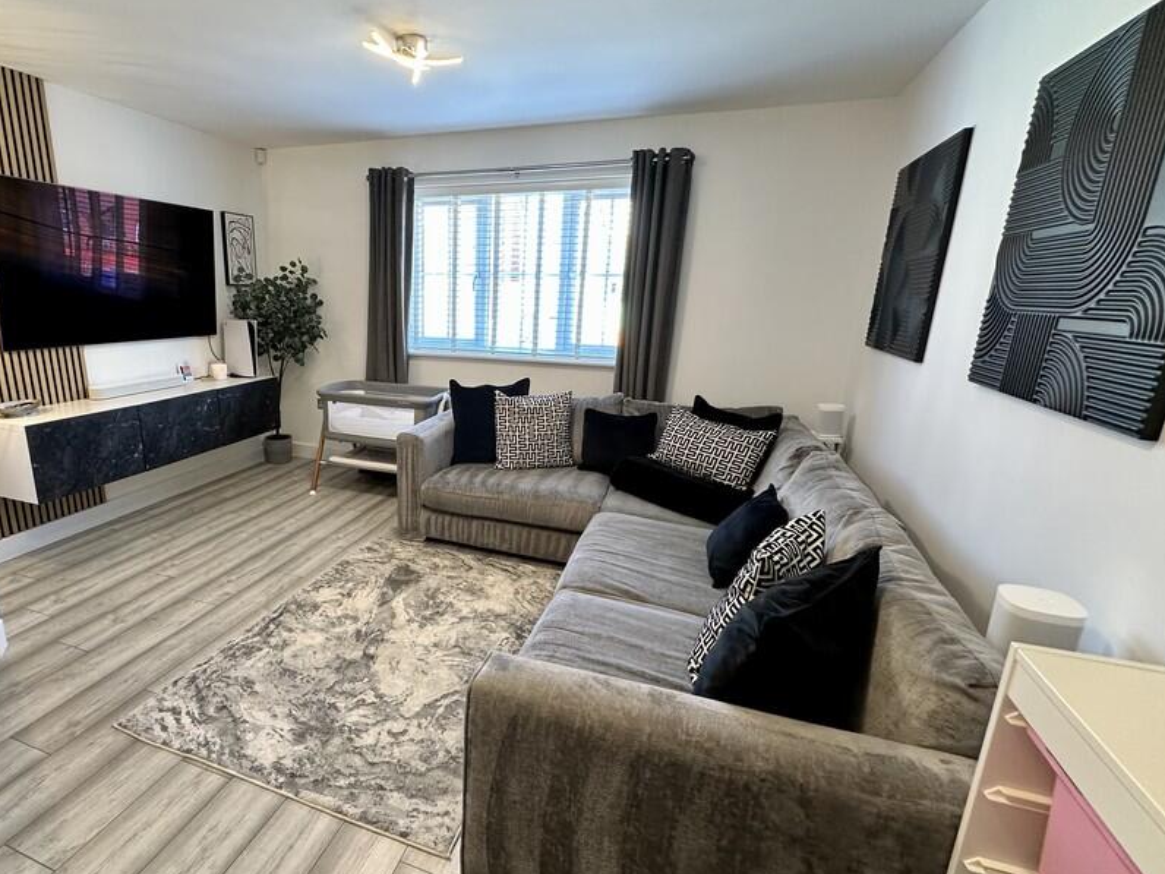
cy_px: 460
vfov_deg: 71.5
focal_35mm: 18
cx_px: 461
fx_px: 606
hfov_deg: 86.6
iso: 160
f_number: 2.2
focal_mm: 2.22
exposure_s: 1/50
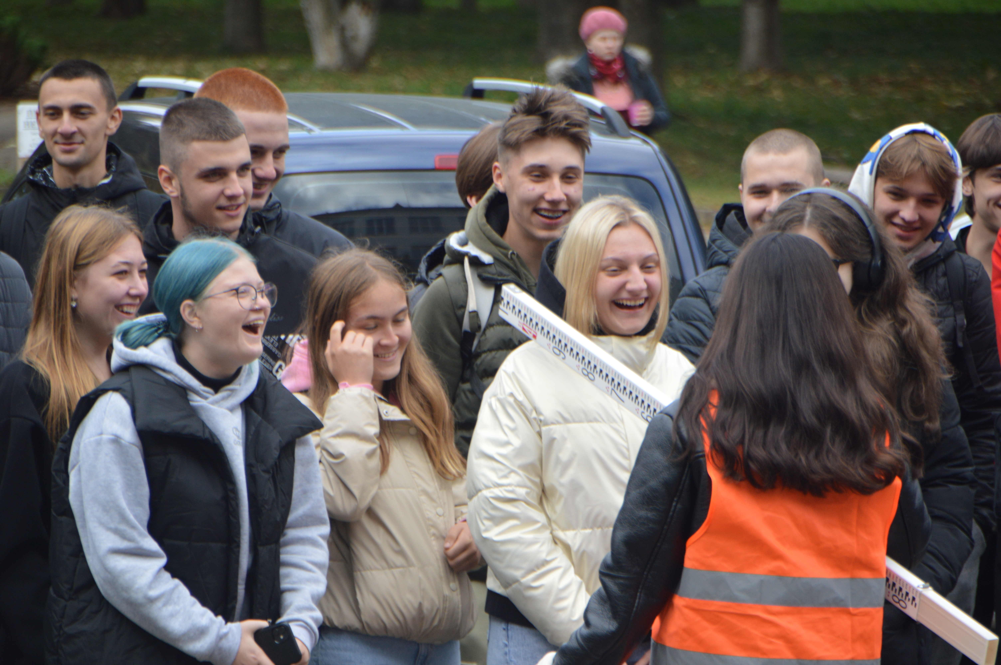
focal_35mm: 255
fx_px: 7084
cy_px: 332
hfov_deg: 8.1
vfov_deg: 5.4
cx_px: 500
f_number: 5.6
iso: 400
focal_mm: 170
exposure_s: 1/320
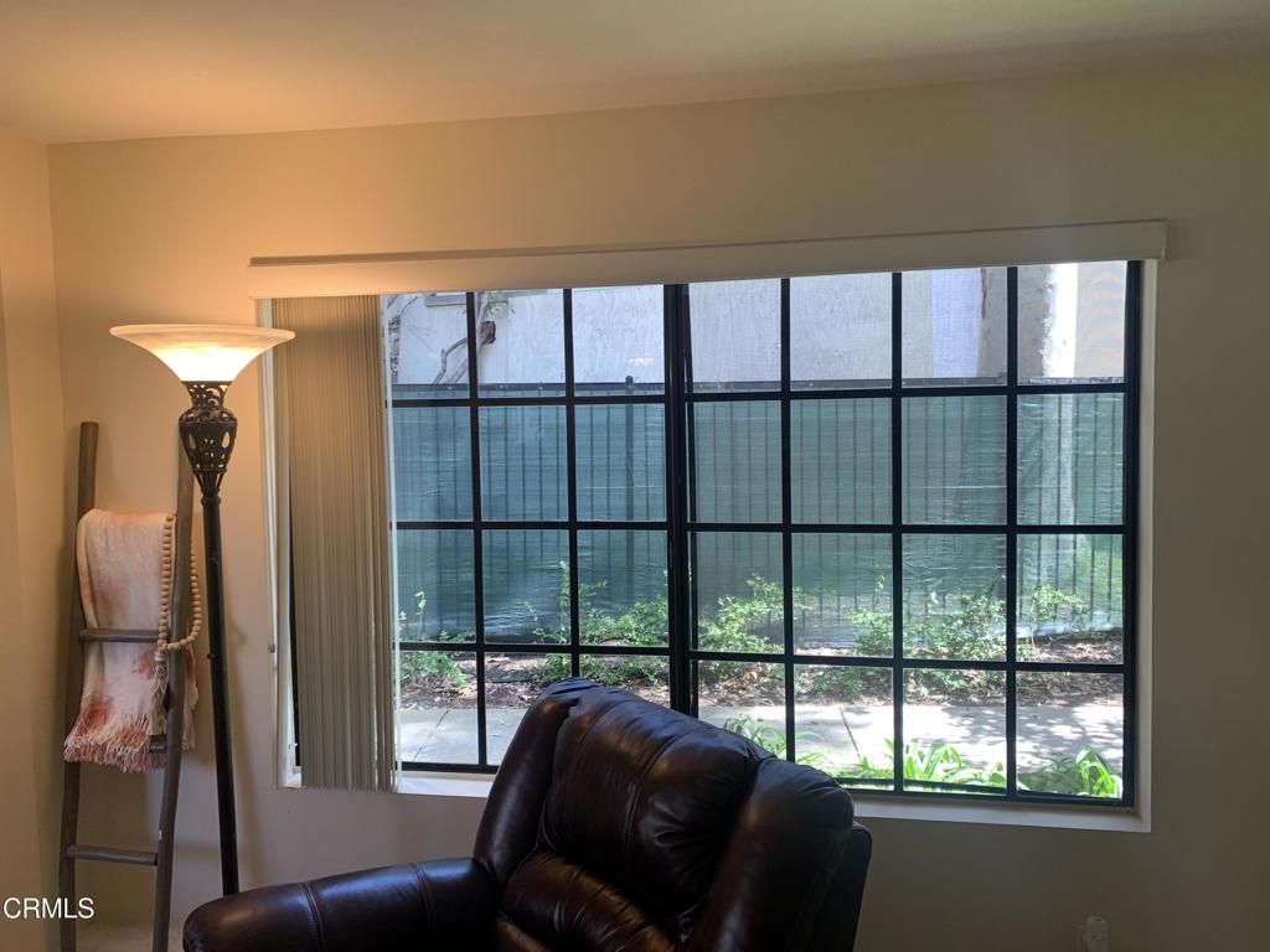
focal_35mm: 26
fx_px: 954
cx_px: 635
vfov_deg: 53.1
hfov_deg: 67.3
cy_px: 476
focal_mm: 4.25
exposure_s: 1/120
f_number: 1.8
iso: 64
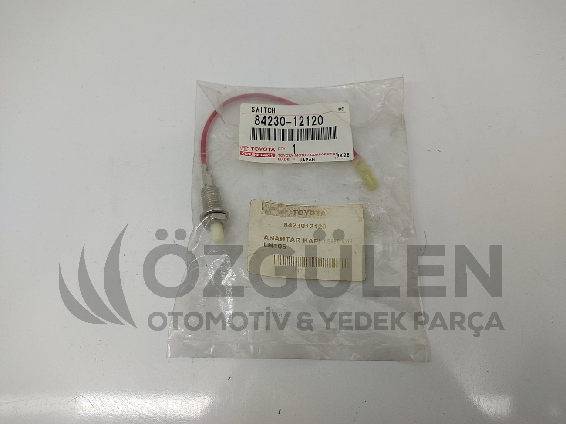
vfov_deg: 53.1
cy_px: 212
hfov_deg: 67.3
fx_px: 425
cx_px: 283
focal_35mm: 26
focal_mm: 4.74
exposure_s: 1/100
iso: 145
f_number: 1.79
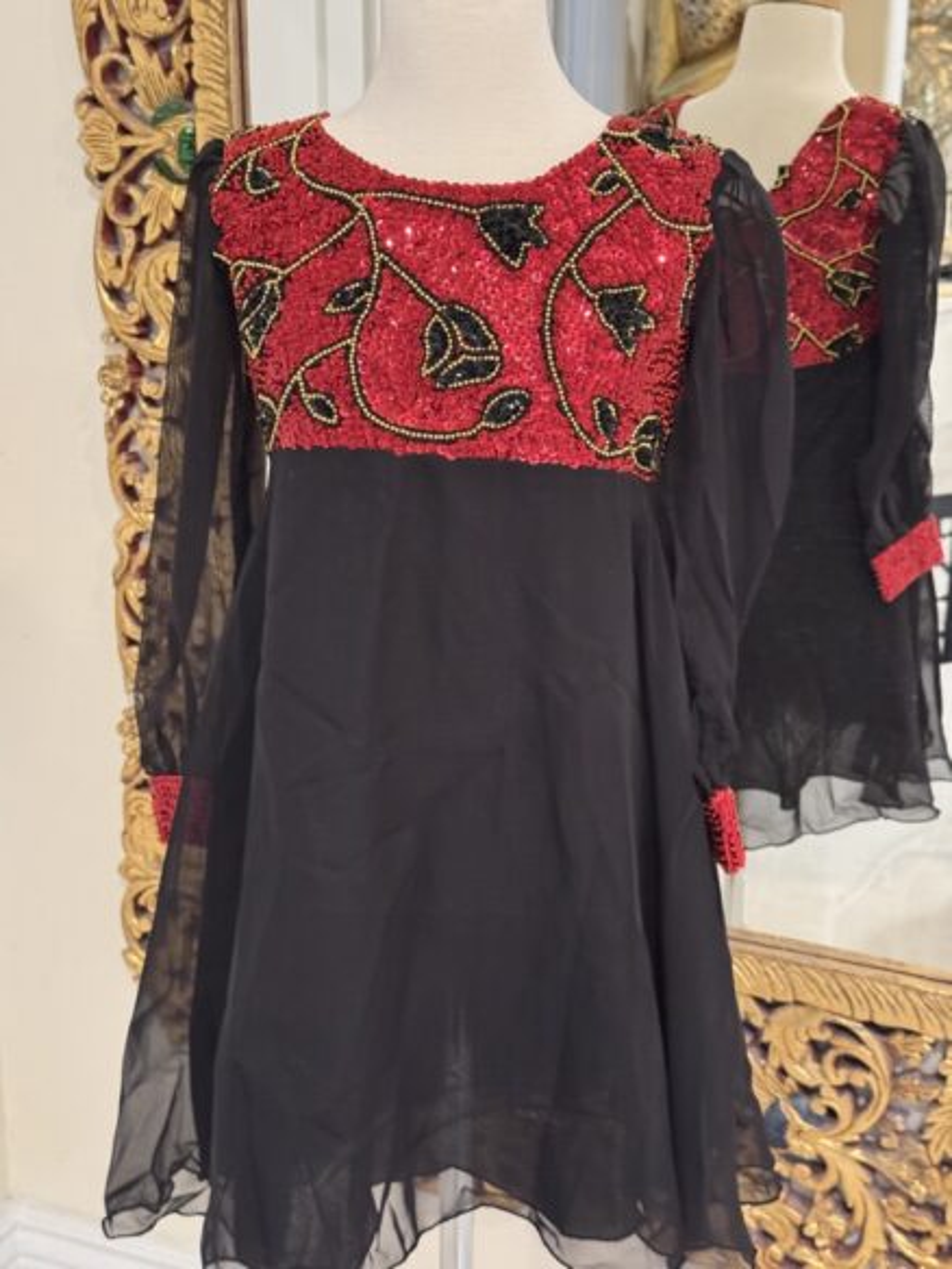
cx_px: 476
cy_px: 634
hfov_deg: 30.3
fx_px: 1760
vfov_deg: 39.7
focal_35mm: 48
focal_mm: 6.76
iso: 640
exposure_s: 1/30
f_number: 1.78
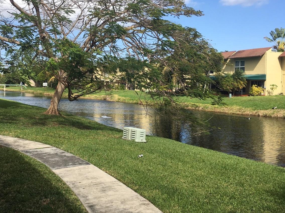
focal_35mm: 41
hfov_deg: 45.6
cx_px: 116
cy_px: 95
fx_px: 338
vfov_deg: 35.1
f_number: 2.2
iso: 25
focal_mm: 4.15
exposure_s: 1/1350
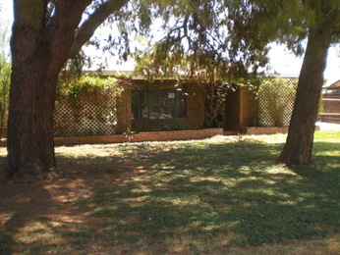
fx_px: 373
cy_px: 128
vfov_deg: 37.8
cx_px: 170
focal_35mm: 38
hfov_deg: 48.9
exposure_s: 1/125
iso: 50
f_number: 3.1
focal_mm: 6.3
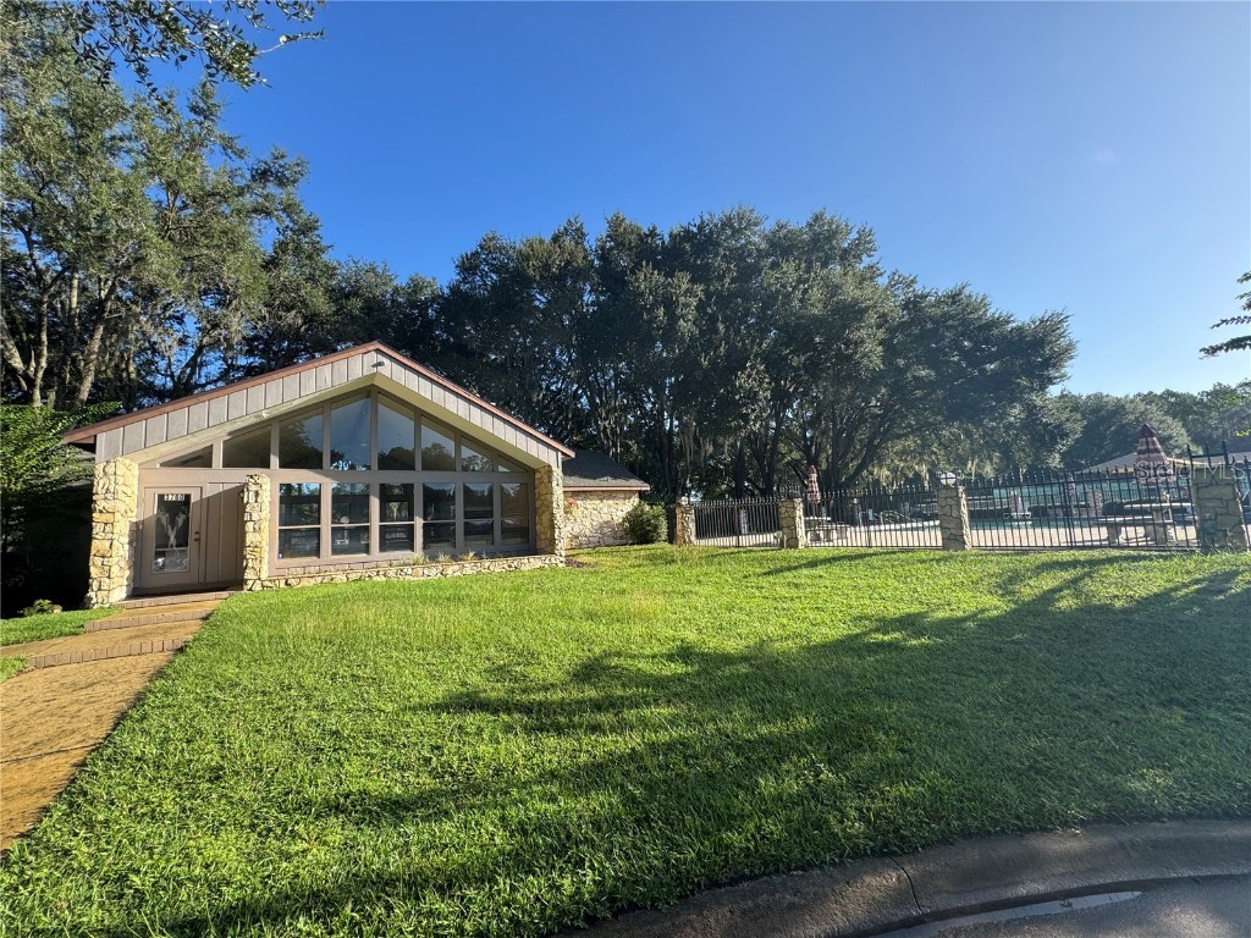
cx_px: 626
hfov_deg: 102.1
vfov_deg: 85.7
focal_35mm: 14
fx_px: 506
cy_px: 469
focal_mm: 2.22
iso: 40
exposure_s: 1/541
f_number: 2.2
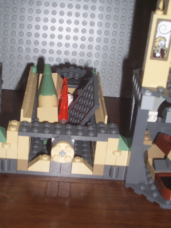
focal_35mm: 66
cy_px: 114
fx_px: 435
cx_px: 86
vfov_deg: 29.4
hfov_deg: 22.3
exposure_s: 1/90
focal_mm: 10.8
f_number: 4
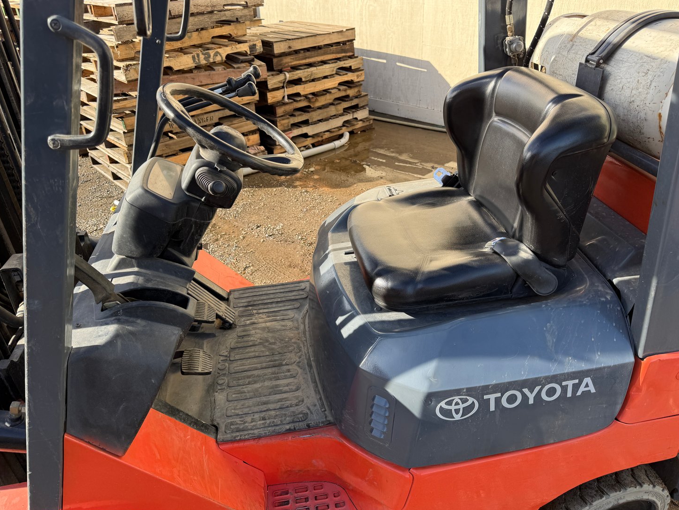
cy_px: 247
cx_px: 350
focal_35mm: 25
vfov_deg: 54.9
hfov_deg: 69.4
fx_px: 491
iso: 80
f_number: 1.78
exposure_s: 1/931
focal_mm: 6.76
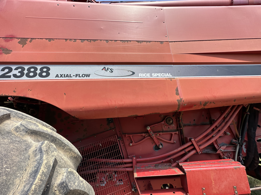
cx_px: 130
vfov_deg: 85.7
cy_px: 98
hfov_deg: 102.1
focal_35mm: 14
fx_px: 106
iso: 40
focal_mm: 2.22
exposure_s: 1/698
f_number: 2.2
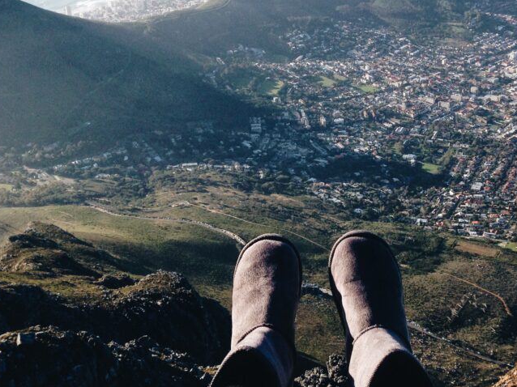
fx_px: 791
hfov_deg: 36.2
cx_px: 275
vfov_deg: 27.4
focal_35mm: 53
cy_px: 155
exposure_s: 1/935
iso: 50
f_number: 2.4
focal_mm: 4.13
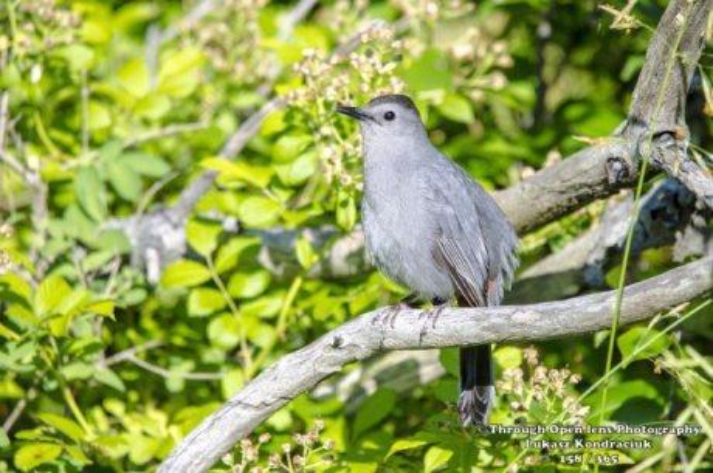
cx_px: 356
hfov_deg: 2.3
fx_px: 17794
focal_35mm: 900
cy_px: 236
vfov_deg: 1.5
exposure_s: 1/1000
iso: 560
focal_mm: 600
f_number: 6.3
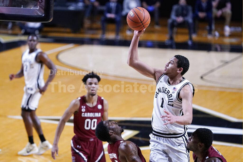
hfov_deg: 10.3
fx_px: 1350
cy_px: 81
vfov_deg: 6.9
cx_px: 122
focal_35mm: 200
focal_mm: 200
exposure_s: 1/1250
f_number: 3.2
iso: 4000
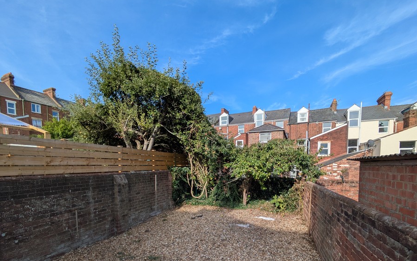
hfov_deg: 94.3
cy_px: 176
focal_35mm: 17
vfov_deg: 66.0
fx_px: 193
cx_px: 215
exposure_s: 1/1337
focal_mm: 1.83
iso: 47
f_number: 2.2
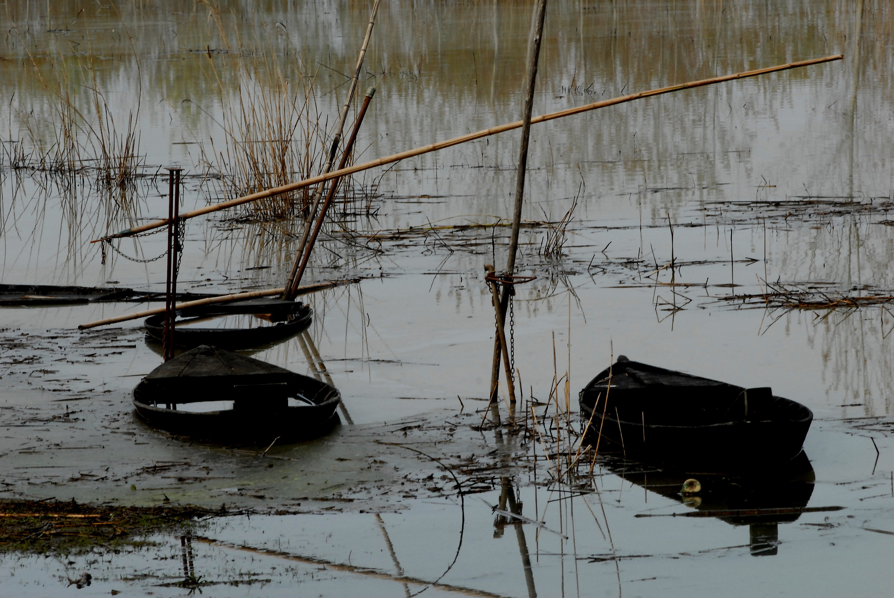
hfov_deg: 9.5
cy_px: 299
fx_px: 5407
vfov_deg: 6.3
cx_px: 447
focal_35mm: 218
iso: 400
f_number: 14
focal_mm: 145
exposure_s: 1/200
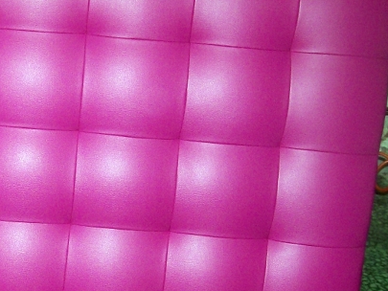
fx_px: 897
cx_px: -23
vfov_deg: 18.4
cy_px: 201
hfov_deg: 23.1
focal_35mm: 80
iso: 80
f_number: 2.7
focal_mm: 6
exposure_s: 1/64
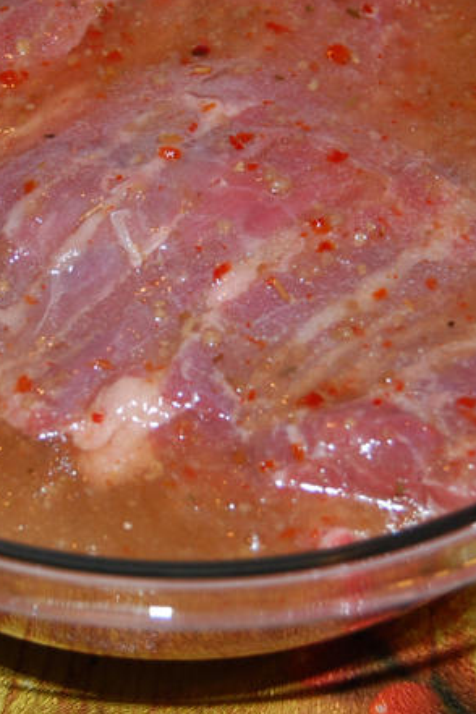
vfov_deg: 19.6
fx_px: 2063
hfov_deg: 13.1
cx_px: 162
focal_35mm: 104
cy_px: 244
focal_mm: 34
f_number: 4.5
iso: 400
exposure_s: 1/60
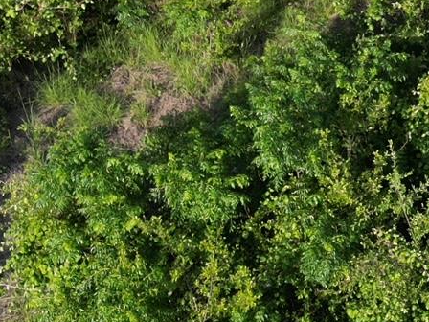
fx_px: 1338
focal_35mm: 108
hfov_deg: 16.7
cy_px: -237
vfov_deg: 12.6
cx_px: 621
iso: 140
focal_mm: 6.72
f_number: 1.7
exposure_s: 1/1600
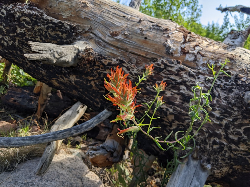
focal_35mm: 27
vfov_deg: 51.4
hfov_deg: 65.3
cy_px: 94
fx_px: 195
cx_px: 125
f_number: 1.8
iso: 28
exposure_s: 1/870
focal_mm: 4.44
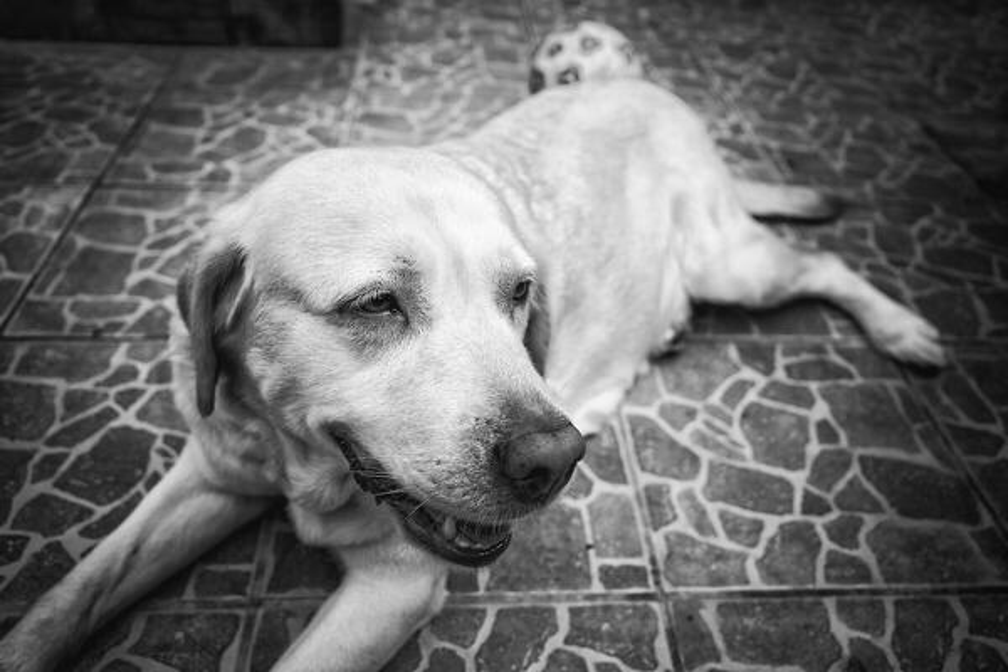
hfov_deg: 65.5
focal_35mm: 28
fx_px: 784
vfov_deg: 46.4
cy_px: 336
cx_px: 504
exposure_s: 1/200
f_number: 2.8
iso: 125
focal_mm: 18.3
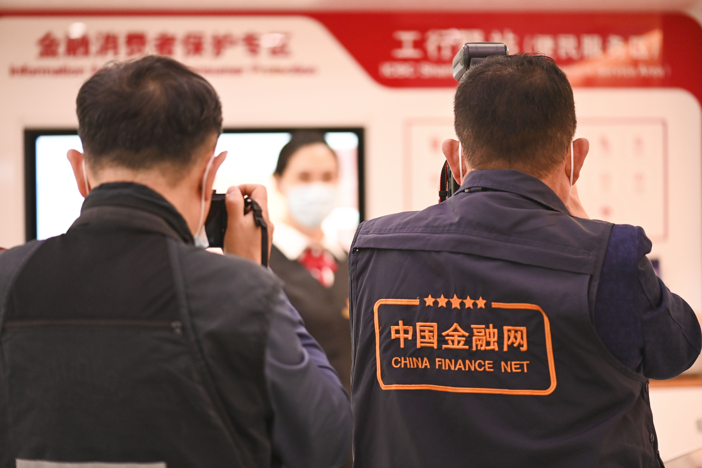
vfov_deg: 13.0
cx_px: 351
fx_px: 2047
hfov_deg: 19.5
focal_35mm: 105
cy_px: 234
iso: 4500
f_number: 2.8
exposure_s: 1/250
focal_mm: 105
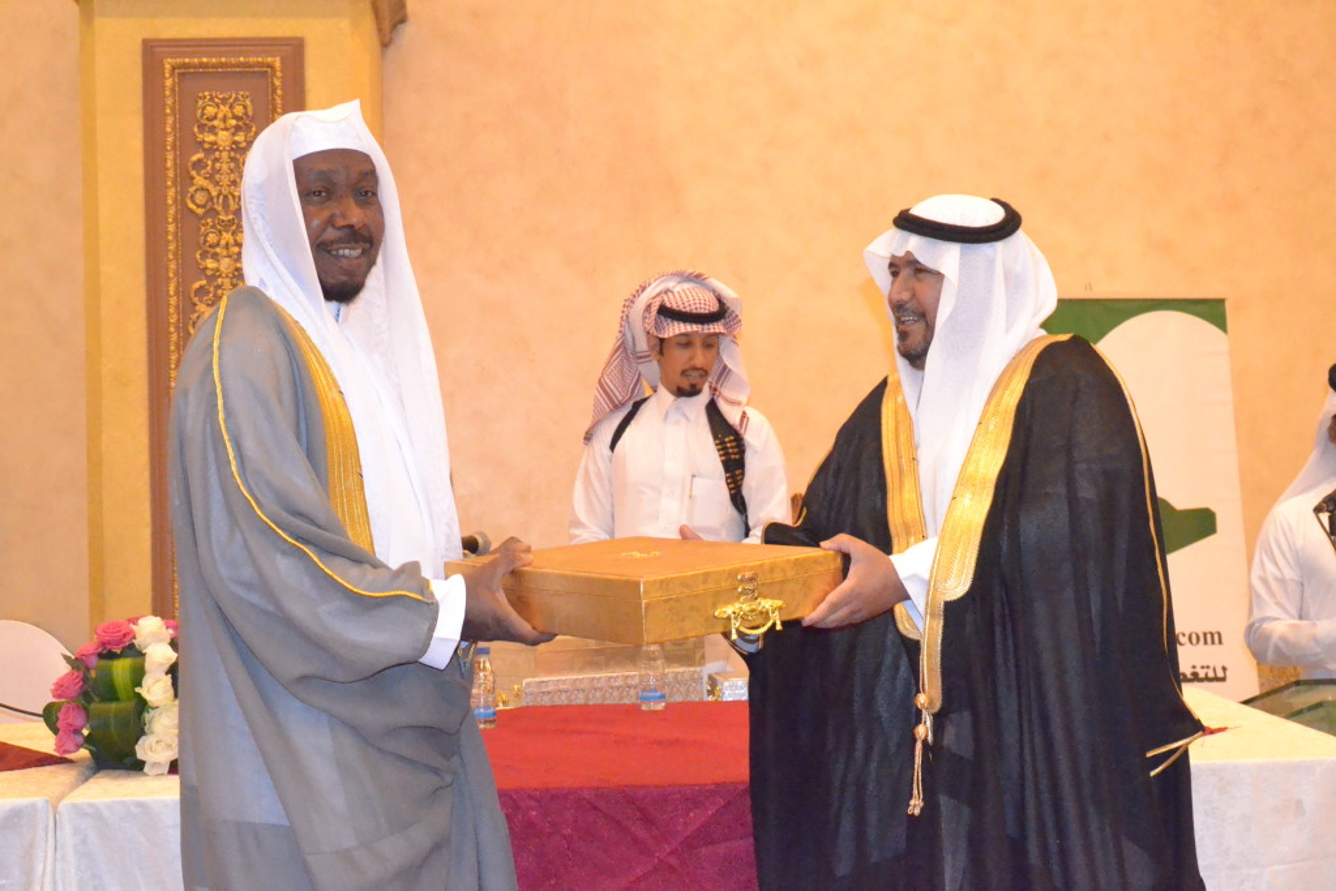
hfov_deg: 37.8
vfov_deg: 25.8
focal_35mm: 52
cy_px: 446
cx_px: 668
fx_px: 1948
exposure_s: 1/100
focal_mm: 35
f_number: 10
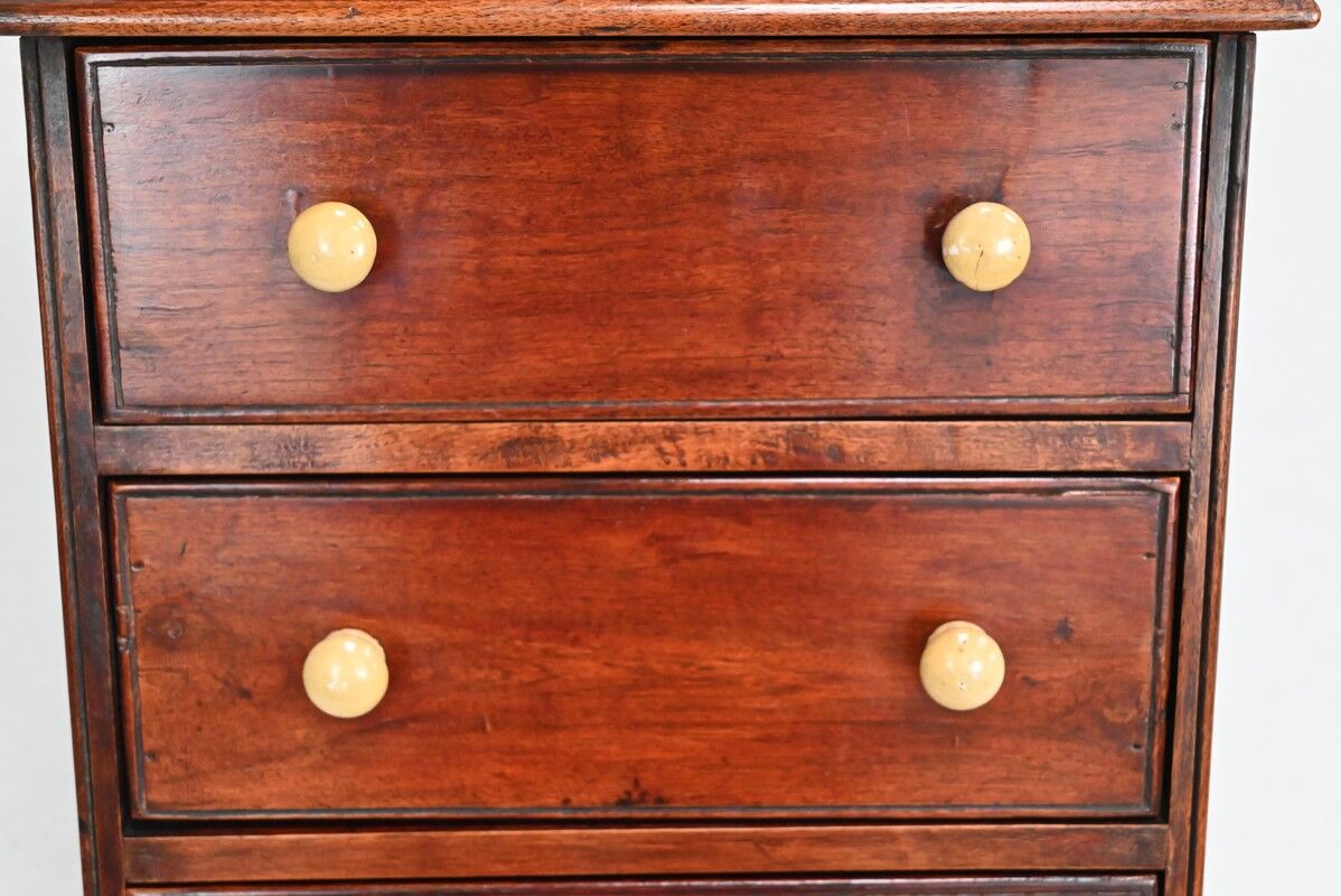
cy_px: 448
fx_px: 1863
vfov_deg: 27.0
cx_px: 670
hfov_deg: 39.6
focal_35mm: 50
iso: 6400
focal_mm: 50
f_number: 6.3
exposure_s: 1/60
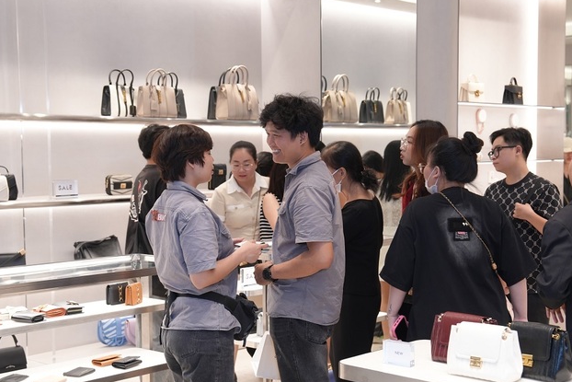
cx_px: 331
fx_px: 922
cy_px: 209
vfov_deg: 23.4
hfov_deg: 34.4
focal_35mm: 58
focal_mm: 44
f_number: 3.5
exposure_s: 1/160
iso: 640
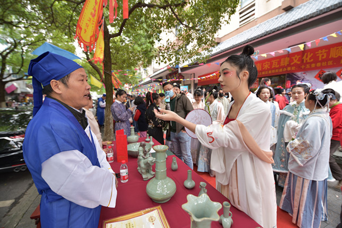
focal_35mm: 15
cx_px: 171
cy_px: 114
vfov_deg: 77.3
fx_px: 142
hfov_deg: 100.4
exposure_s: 1/60
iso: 100
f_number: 2.8
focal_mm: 15
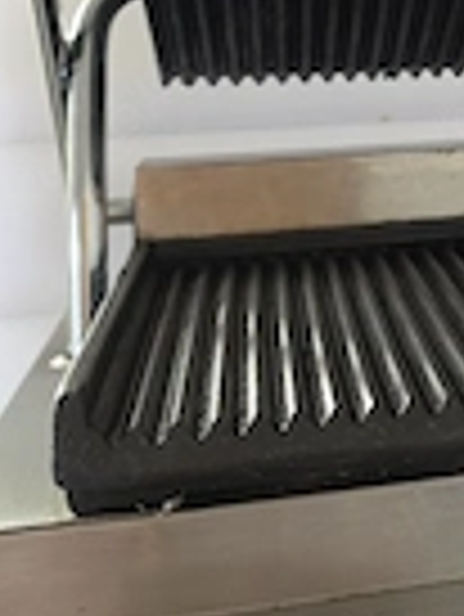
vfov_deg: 28.4
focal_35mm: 67
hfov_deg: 20.1
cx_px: 604
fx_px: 1196
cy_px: 139
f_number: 1.4
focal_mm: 6.5
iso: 500
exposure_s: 1/120
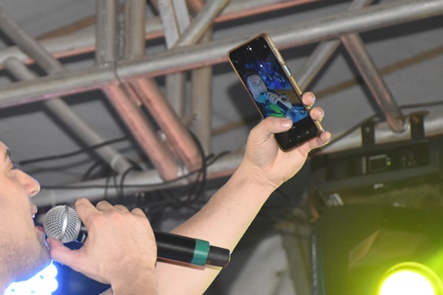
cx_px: 63
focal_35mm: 247
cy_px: 241
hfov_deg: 8.3
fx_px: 3039
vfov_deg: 5.6
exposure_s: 1/100
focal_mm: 85
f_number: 5.3
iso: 1600
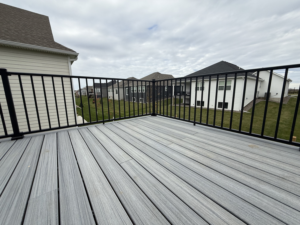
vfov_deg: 85.7
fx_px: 121
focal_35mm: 14
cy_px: 112
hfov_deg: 102.1
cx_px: 150
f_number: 2.2
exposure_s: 1/1105
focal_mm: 2.22
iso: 50
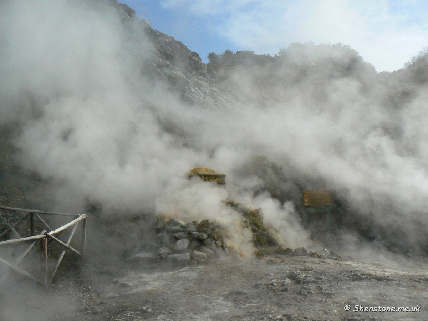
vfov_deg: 39.7
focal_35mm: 36
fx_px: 445
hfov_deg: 51.4
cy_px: 160
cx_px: 214
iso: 200
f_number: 8
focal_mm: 6
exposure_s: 1/1300
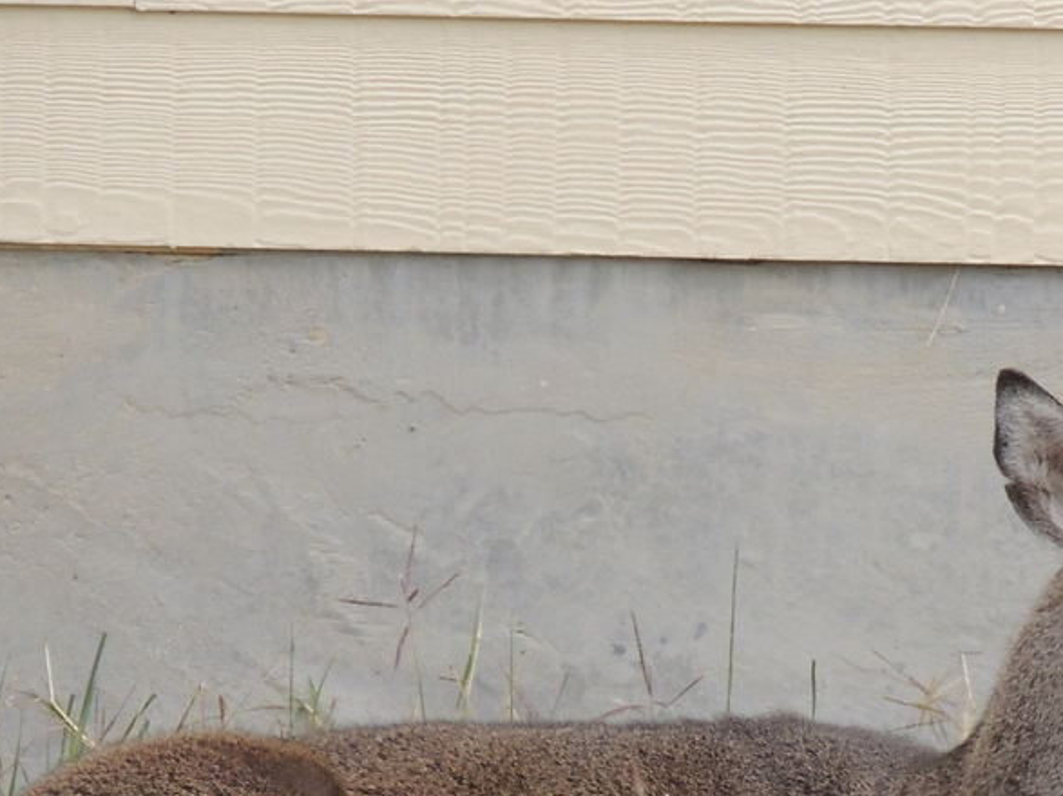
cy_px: 738
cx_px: 802
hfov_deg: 1.8
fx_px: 33465
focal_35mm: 1090
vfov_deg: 1.4
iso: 450
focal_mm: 89.1
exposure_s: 1/400
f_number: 4.9
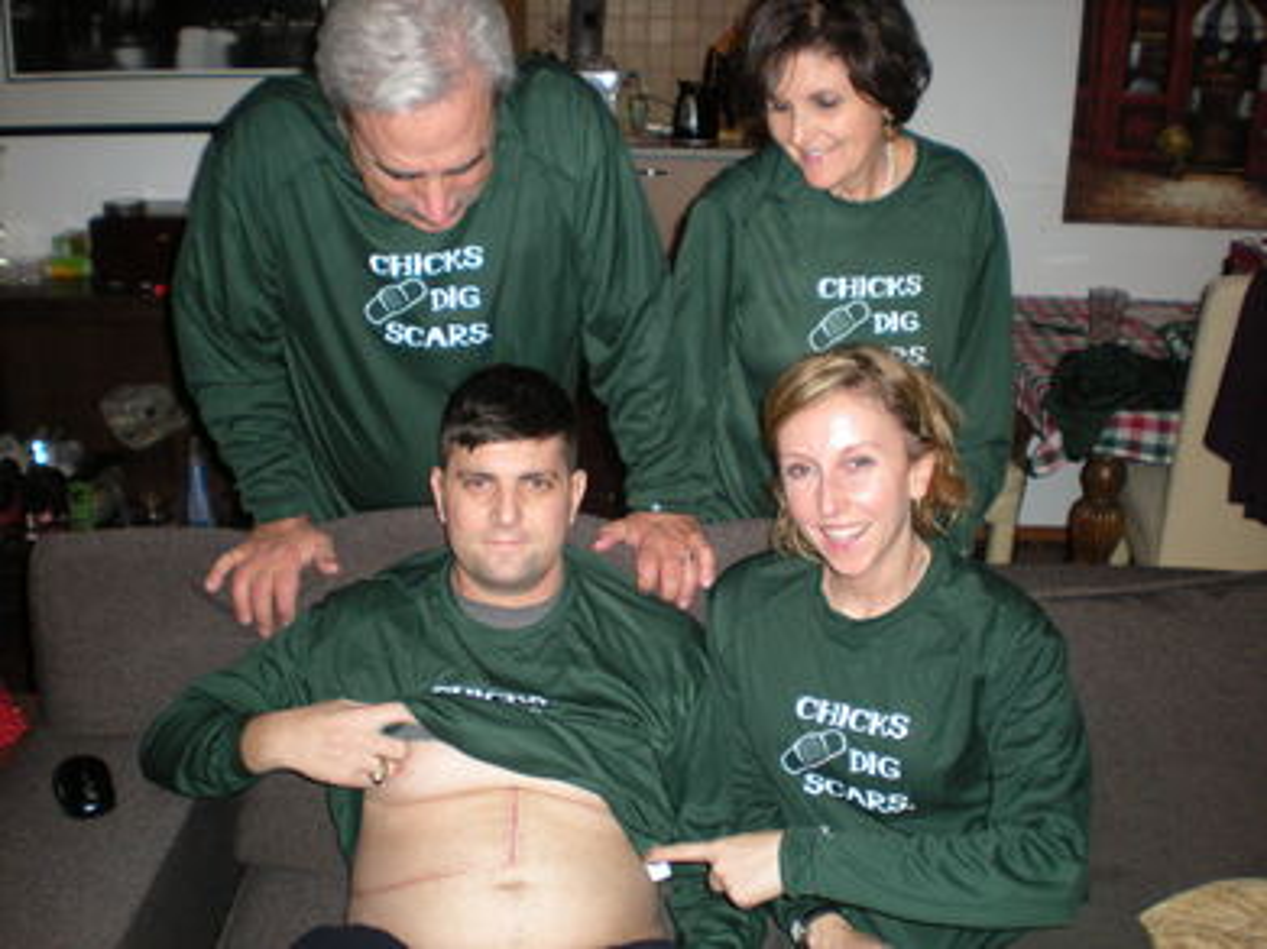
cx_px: 634
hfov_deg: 49.0
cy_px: 474
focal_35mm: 38
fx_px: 1390
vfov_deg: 37.7
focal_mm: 6.3
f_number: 3.1
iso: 220
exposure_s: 1/60
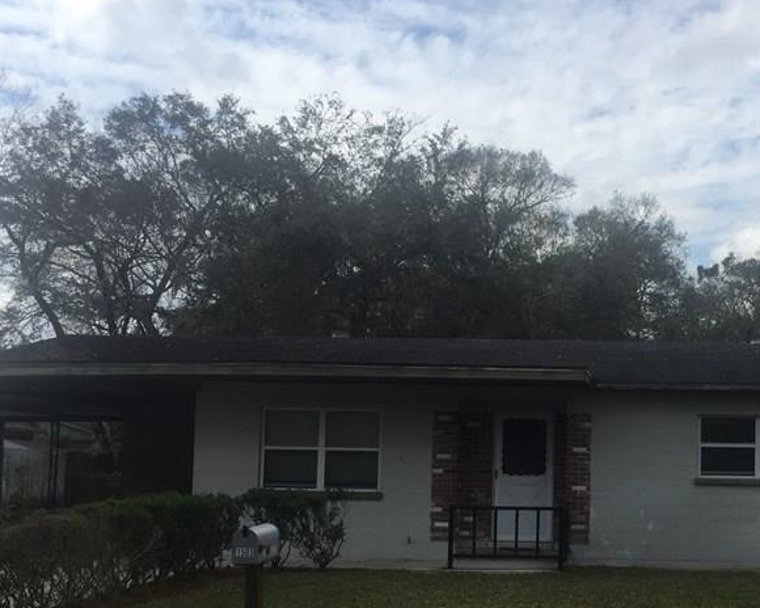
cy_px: 444
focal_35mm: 50
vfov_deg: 29.8
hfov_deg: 36.0
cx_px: 616
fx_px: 1125
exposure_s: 1/2083
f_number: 2.2
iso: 32
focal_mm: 4.15
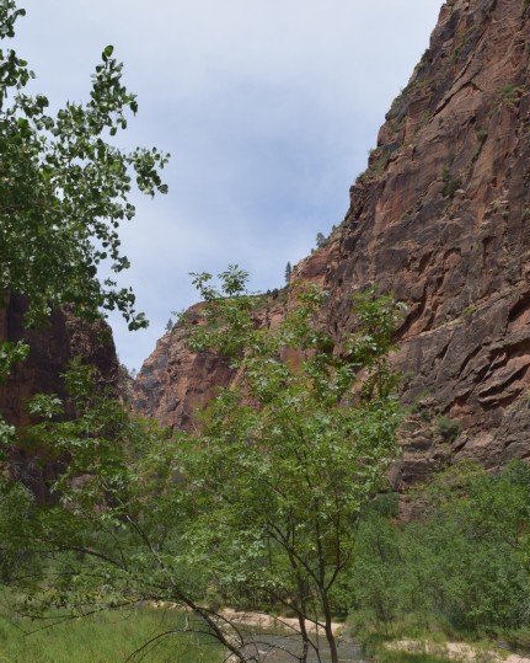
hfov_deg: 32.0
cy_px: 418
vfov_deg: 39.3
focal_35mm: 47
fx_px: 922
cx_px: 203
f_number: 9
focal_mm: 20
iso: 100
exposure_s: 1/200
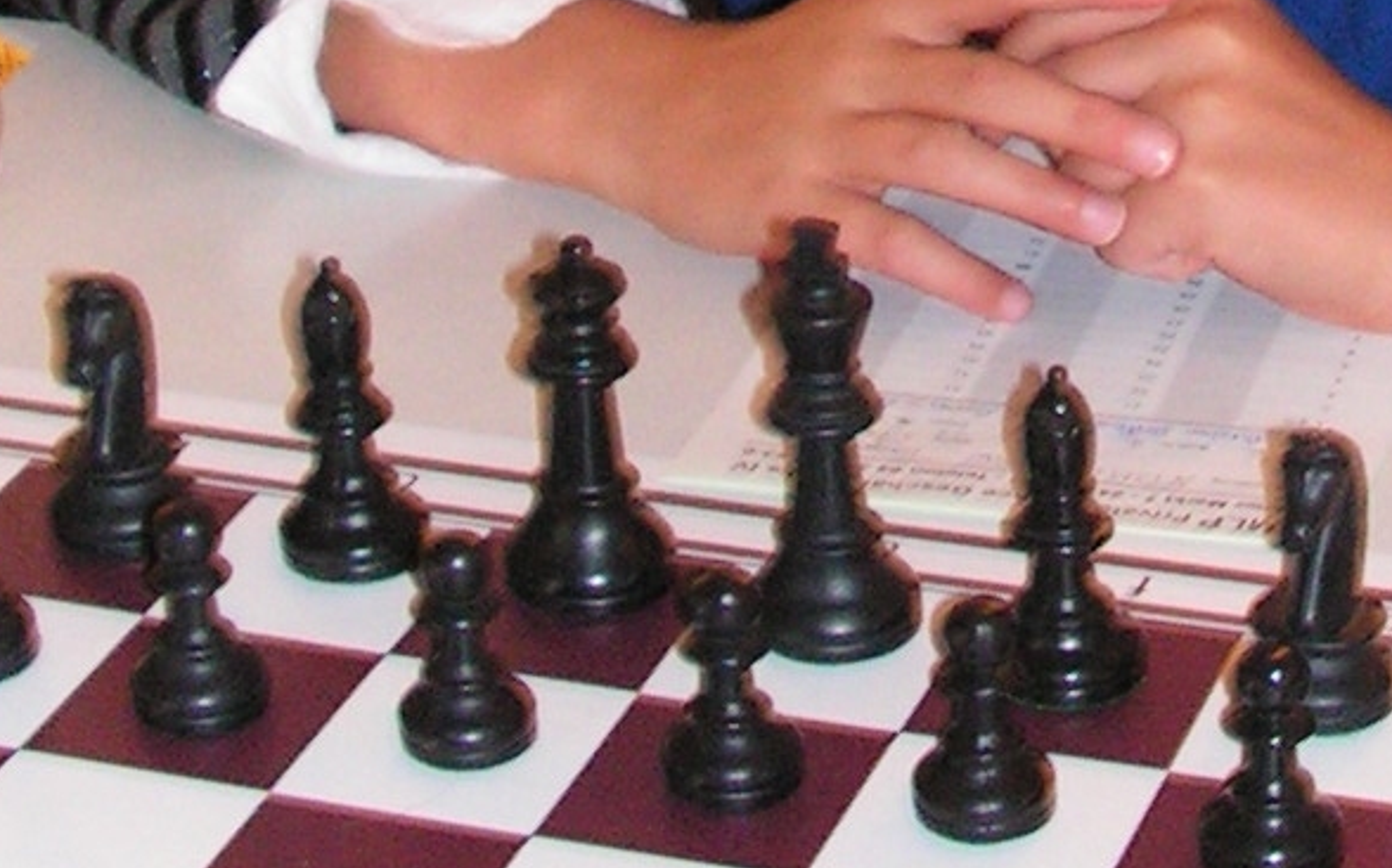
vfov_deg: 9.6
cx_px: 1120
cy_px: -400
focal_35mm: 133
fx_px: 5044
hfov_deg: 15.6
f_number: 3.2
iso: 200
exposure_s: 1/40
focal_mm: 6
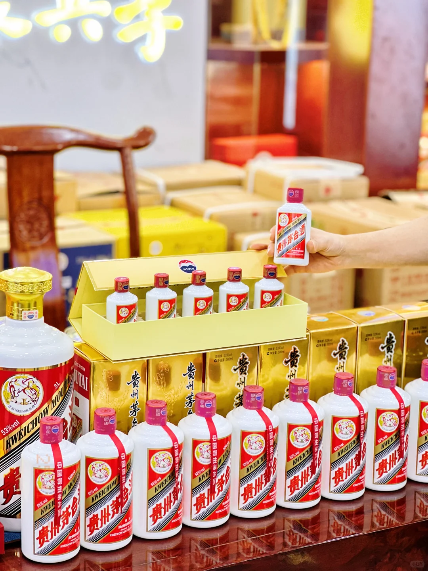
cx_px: 214
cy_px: 286
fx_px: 1269
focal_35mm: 77
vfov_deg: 25.3
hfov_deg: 19.1
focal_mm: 9
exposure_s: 1/33
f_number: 2.8
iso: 160
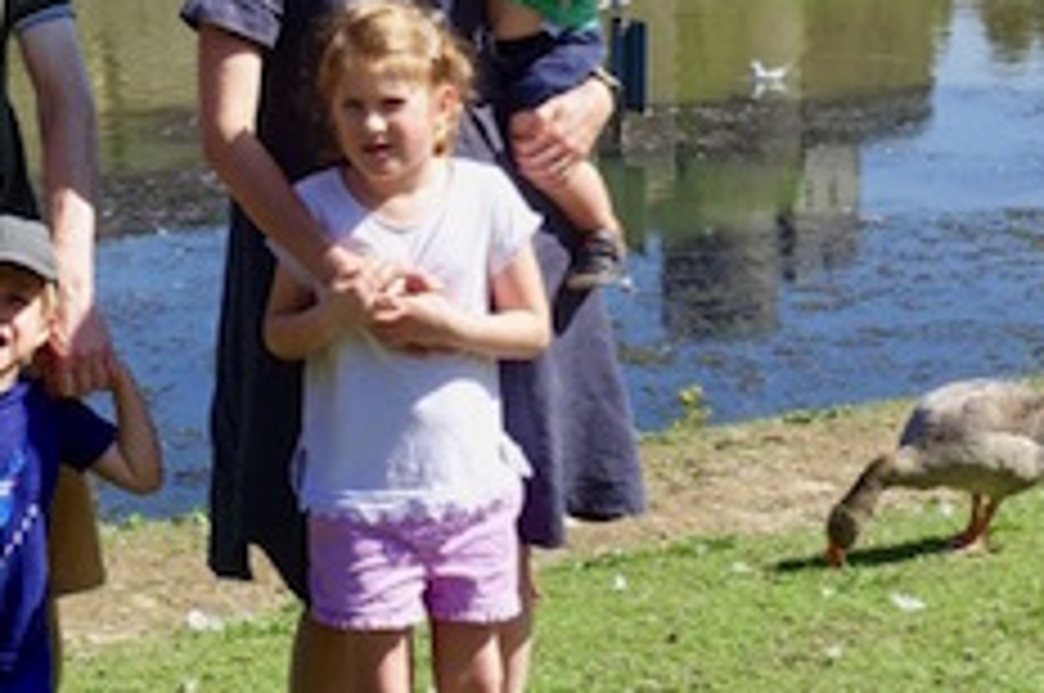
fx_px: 3301
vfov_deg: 11.8
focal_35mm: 114
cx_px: 99
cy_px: -38
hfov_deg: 17.7
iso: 125
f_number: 5.6
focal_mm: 12.06
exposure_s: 1/400
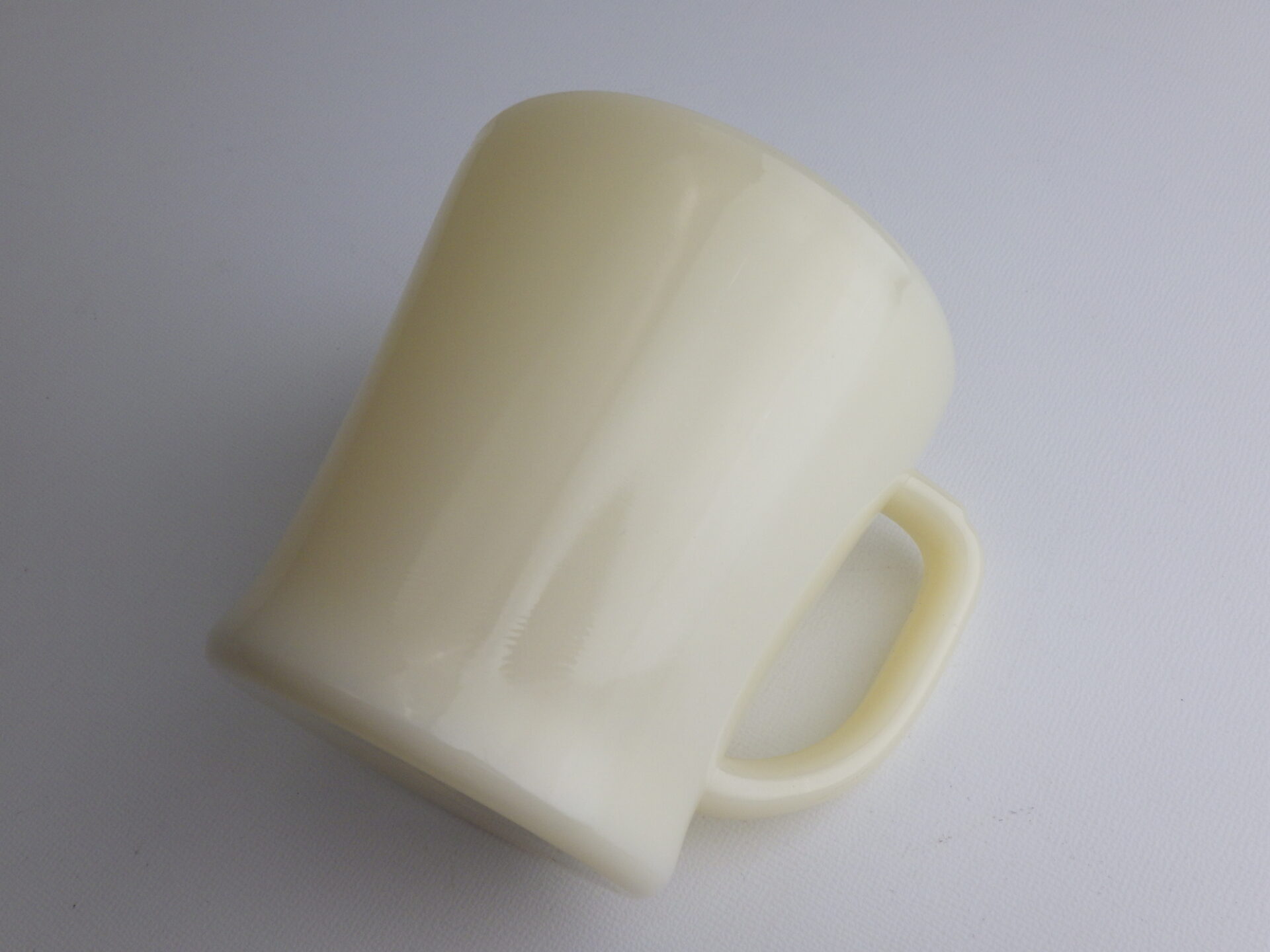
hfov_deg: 54.0
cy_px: 476
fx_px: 1247
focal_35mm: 34
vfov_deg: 41.8
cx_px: 635
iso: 125
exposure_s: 1/200
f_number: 4.6
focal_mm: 6.1
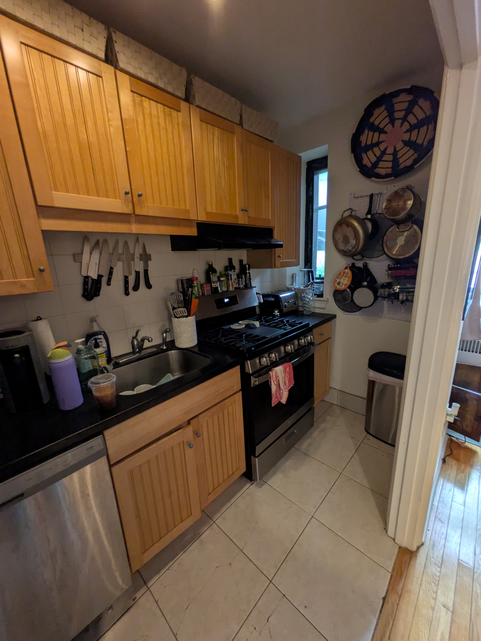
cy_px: 320
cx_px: 240
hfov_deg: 85.7
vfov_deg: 102.0
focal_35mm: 14
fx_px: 259
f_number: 2.2
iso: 218
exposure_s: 1/24
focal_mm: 1.83
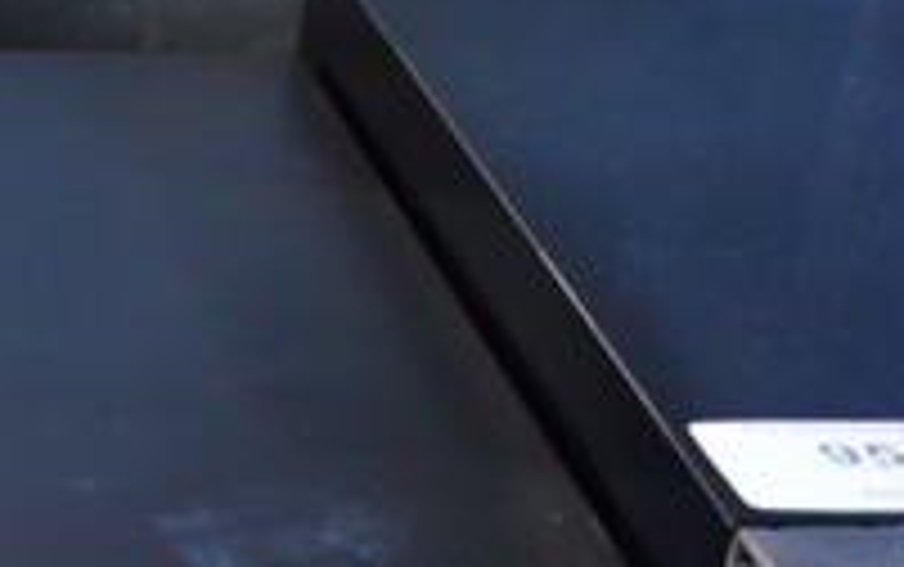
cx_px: -369
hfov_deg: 15.6
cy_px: 1663
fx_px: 3082
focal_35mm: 125
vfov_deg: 8.8
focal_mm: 18
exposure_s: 1/30
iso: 640
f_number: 3.5
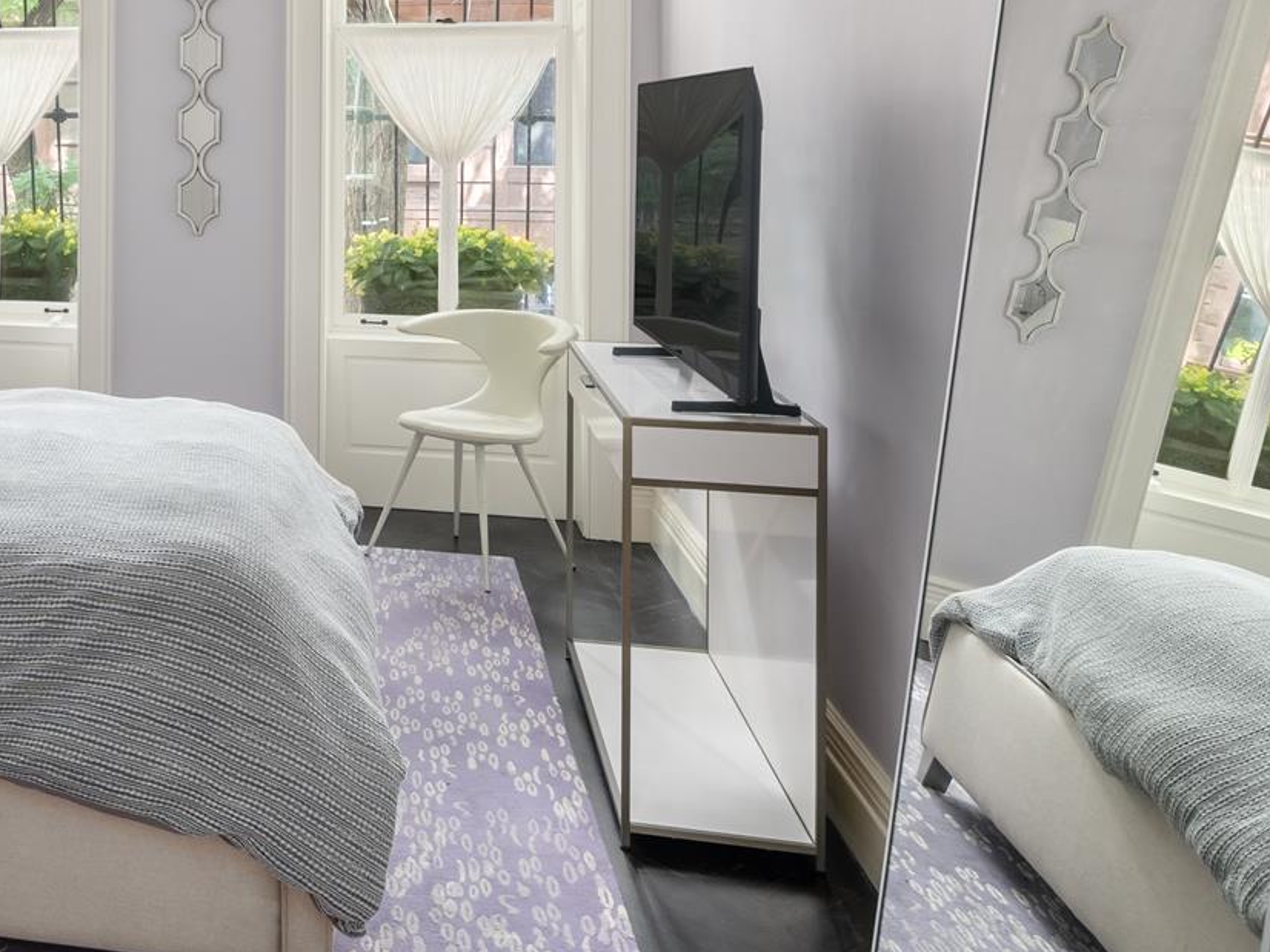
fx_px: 1394
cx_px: 20
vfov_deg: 35.2
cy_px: 71
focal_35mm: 38
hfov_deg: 42.7
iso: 1250
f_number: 13
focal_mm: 17
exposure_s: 1
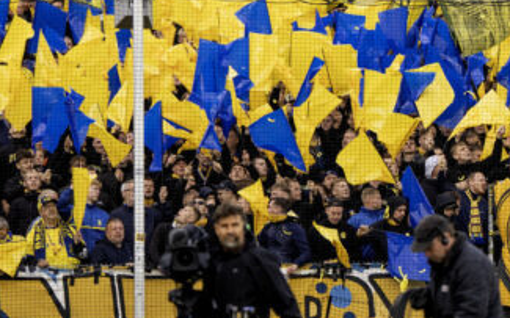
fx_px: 5753
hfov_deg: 5.1
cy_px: 62
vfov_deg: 3.2
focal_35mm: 414
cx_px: 350
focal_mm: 129
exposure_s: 1/2000
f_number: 2.8
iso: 1000
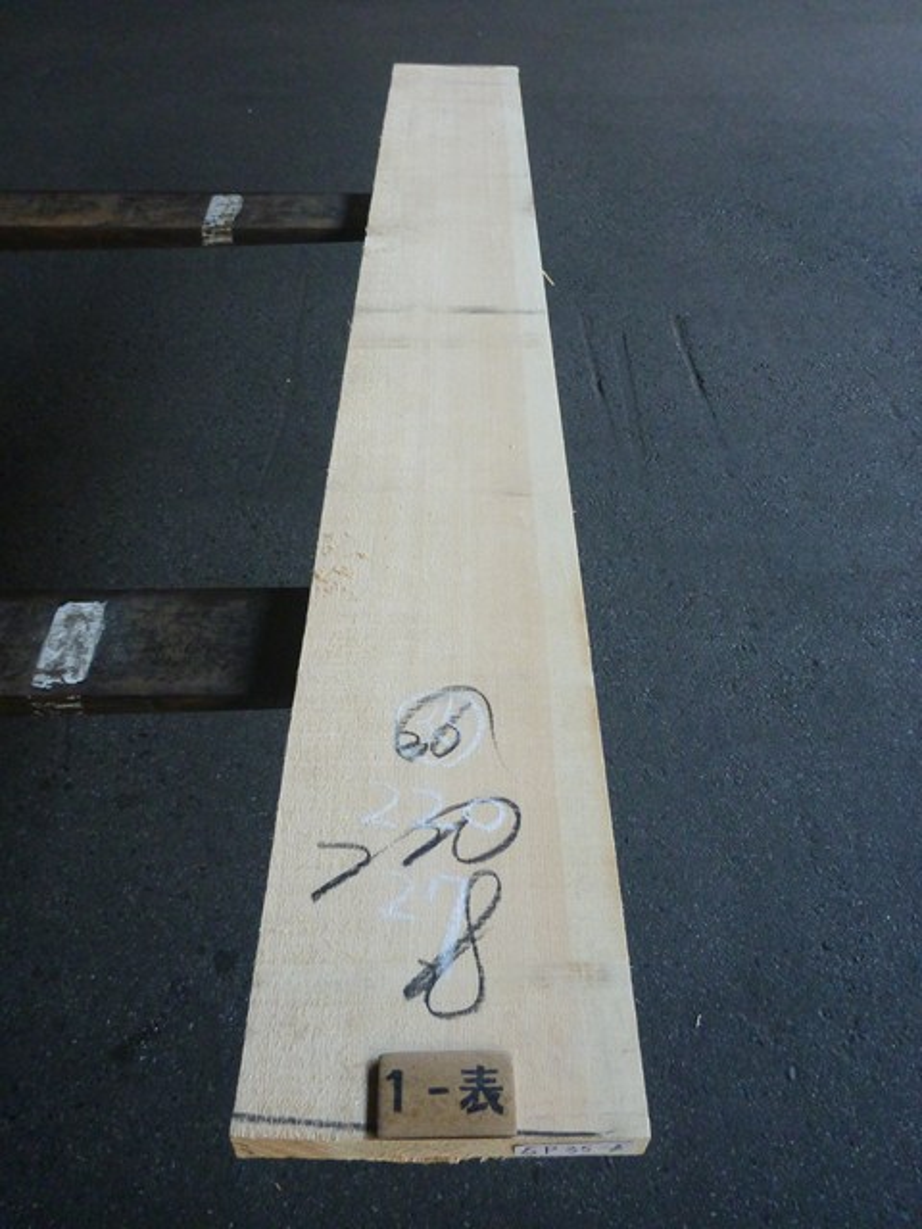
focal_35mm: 28
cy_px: 614
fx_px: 994
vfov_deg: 63.4
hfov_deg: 49.7
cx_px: 461
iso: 400
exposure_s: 1/50
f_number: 3.3
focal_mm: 4.9
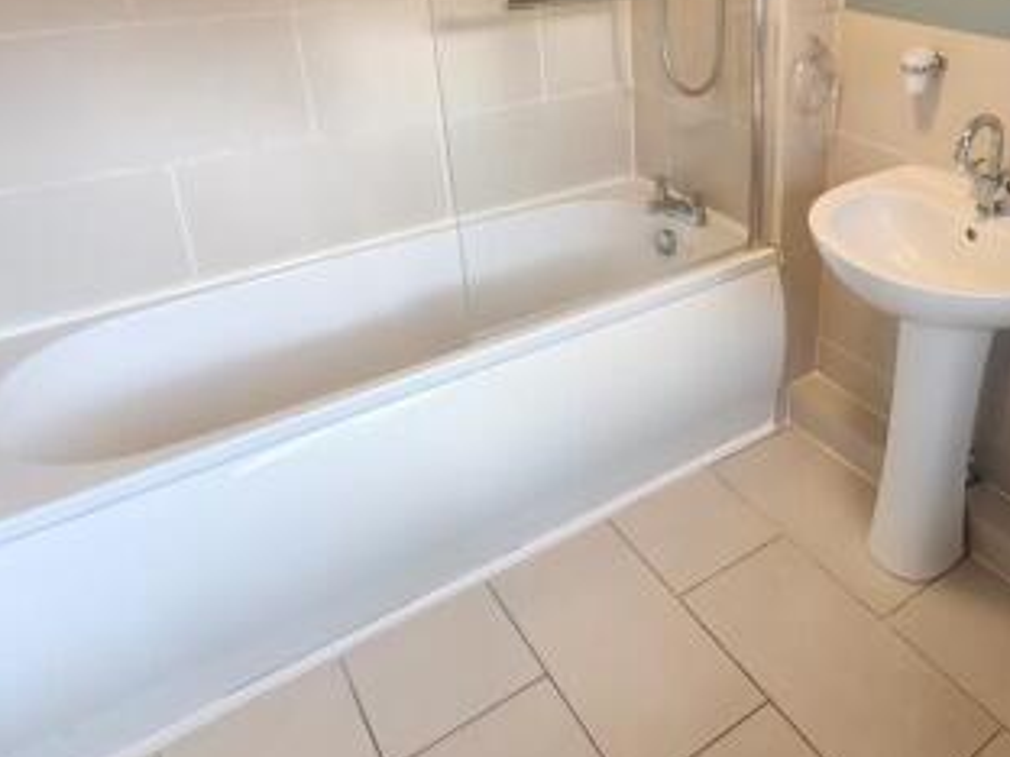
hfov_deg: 60.8
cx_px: 727
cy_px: 189
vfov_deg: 47.9
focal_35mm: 28
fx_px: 817
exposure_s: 1/559
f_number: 2
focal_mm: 2.31
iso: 4000
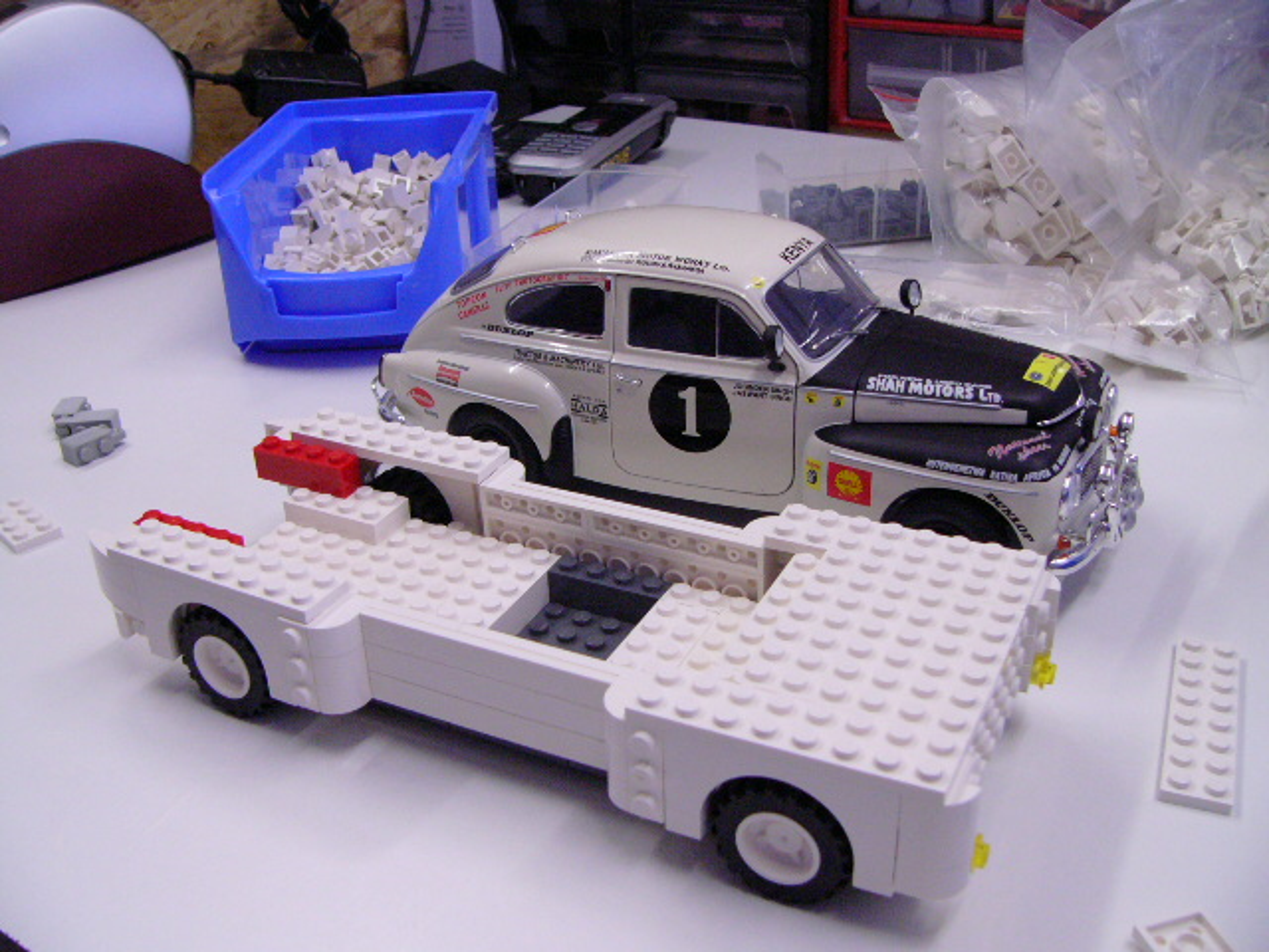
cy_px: 476
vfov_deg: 39.7
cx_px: 634
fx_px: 1320
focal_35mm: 36
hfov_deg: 51.4
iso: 200
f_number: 2.8
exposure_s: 1/40
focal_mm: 6
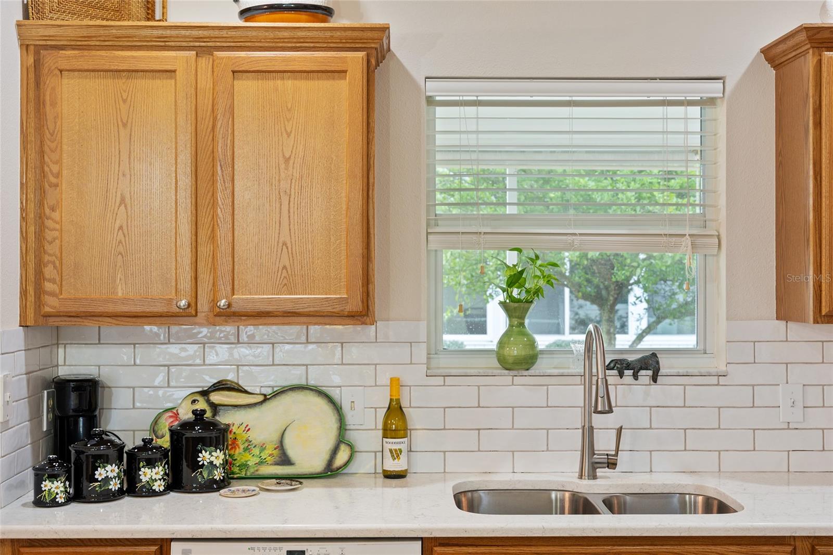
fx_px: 1066
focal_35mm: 46
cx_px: 416
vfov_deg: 29.2
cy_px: 278
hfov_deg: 42.7
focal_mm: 46.1
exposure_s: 1/10
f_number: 6.3
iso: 250
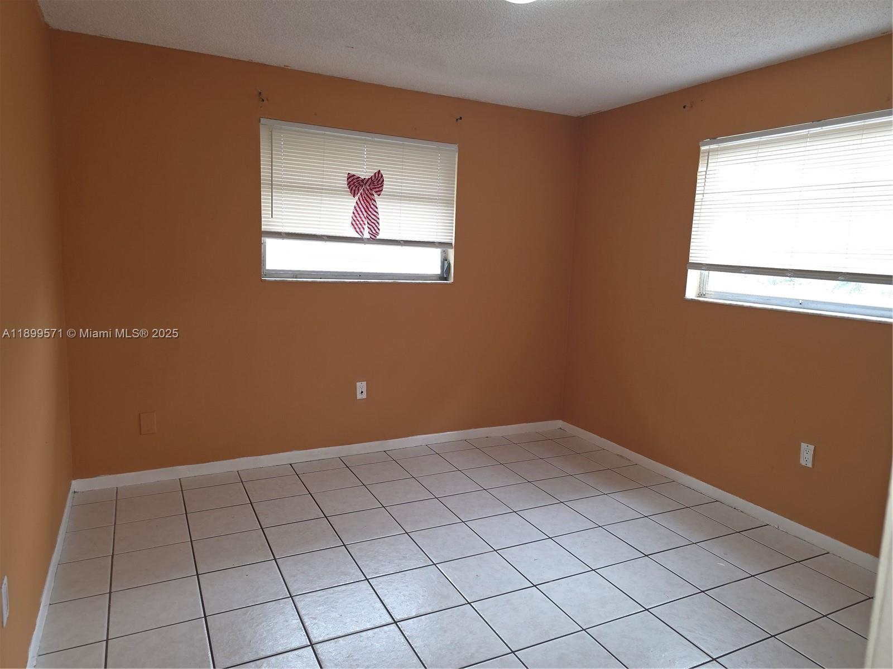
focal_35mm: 23
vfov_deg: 58.9
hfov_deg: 73.9
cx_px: 446
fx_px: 593
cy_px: 334
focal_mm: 6.3
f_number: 1.7
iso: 100
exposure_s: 1/60
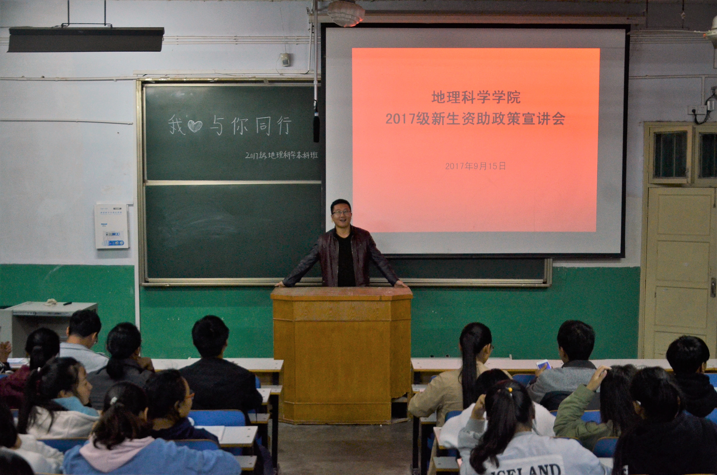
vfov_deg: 29.7
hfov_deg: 43.7
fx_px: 894
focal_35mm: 45
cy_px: 238
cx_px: 358
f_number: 4.2
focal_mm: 30
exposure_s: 1/100
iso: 1000
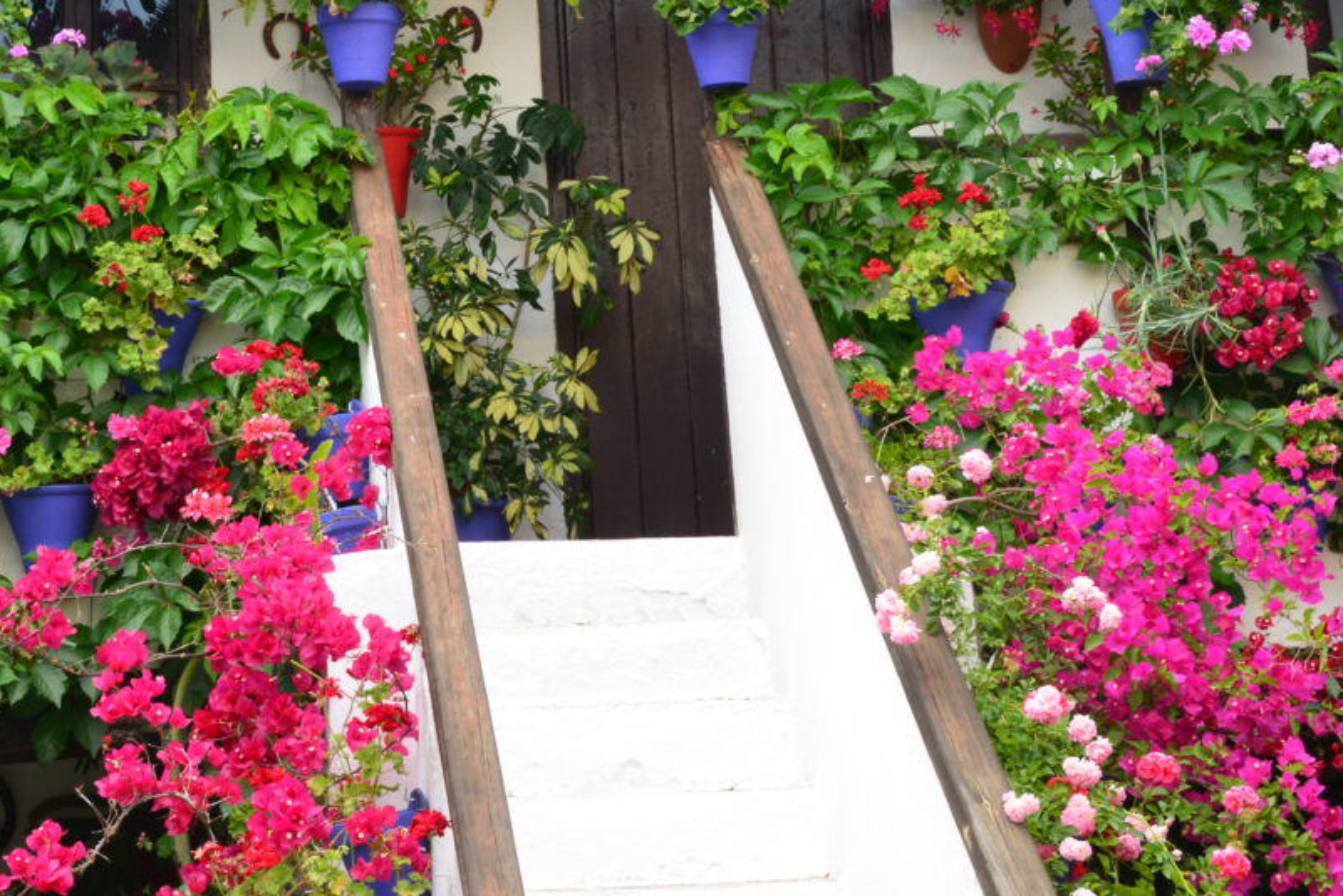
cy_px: 163
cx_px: 396
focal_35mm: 115
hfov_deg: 17.7
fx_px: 4292
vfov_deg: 11.9
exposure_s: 1/50
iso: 500
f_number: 13
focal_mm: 48
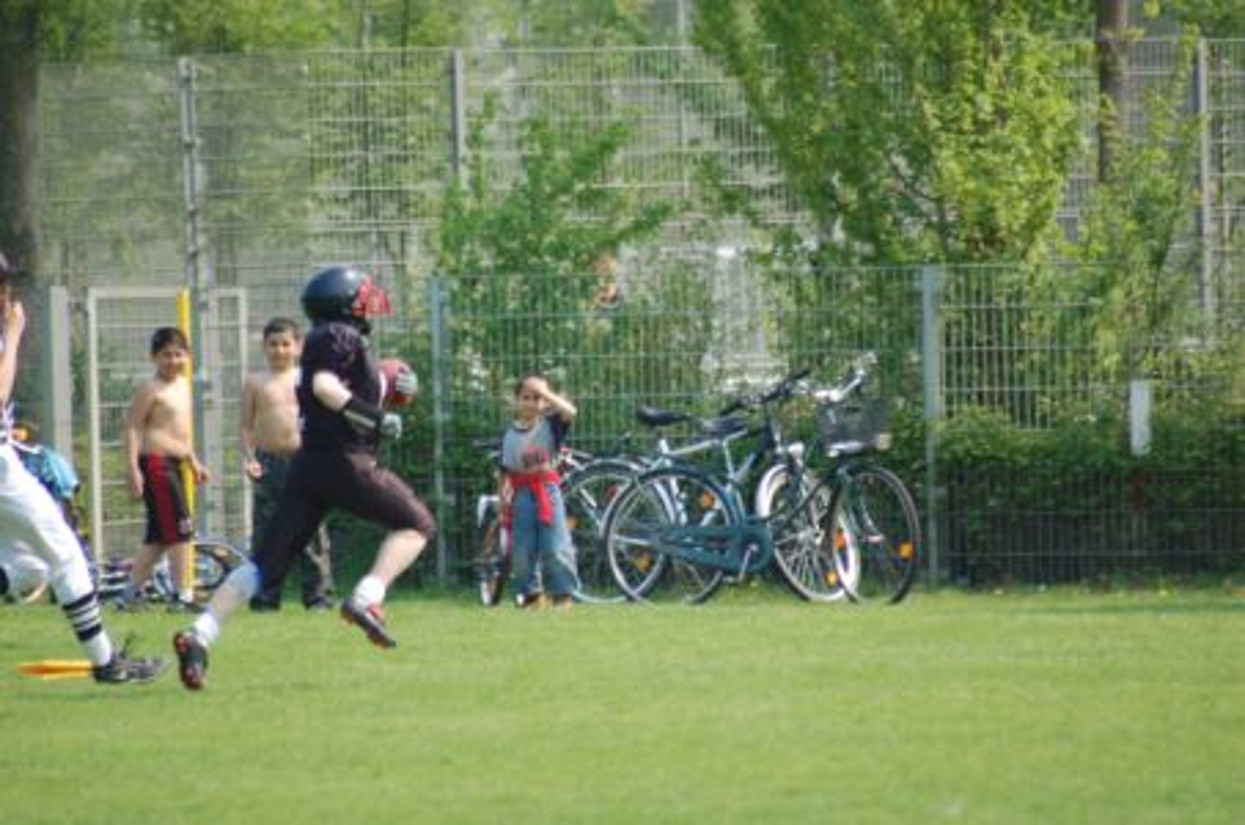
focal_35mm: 450
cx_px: 622
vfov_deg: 3.0
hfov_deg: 4.6
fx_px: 15530
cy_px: 412
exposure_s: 1/800
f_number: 5.6
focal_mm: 300
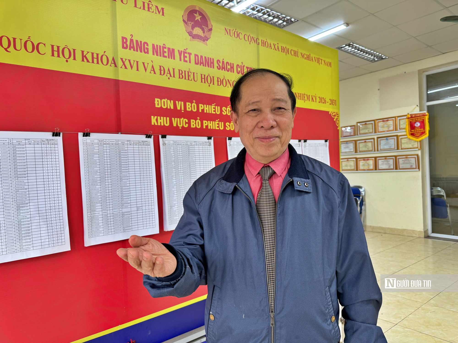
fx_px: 318
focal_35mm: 24
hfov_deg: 71.6
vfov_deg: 56.8
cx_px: 229
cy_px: 172
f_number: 1.78
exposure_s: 1/100
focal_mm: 6.76
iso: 100
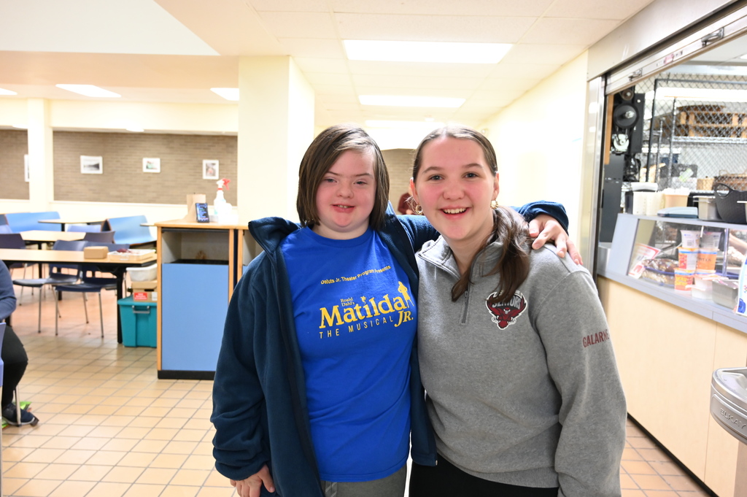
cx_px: 374
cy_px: 248
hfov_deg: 63.7
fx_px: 601
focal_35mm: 29
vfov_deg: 44.9
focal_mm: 29
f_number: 4
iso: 3600
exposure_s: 1/60
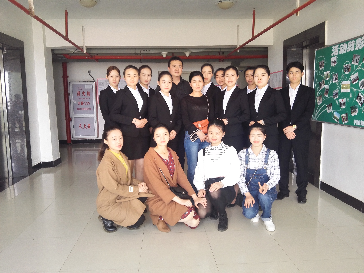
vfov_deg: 48.2
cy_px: 136
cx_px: 182
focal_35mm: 29
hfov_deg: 61.7
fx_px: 305
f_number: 2
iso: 125
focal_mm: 3.8
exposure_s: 1/50.1
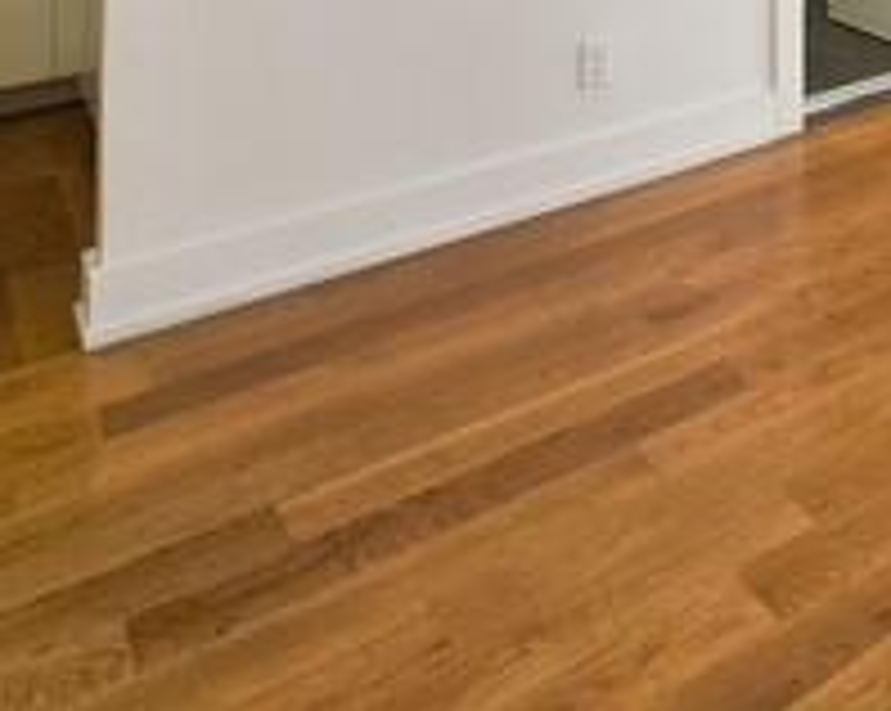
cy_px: -364
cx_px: 1044
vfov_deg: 26.2
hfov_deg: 36.0
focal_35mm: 41
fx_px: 1080
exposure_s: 1/120
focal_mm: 2.2
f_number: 2.2
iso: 64
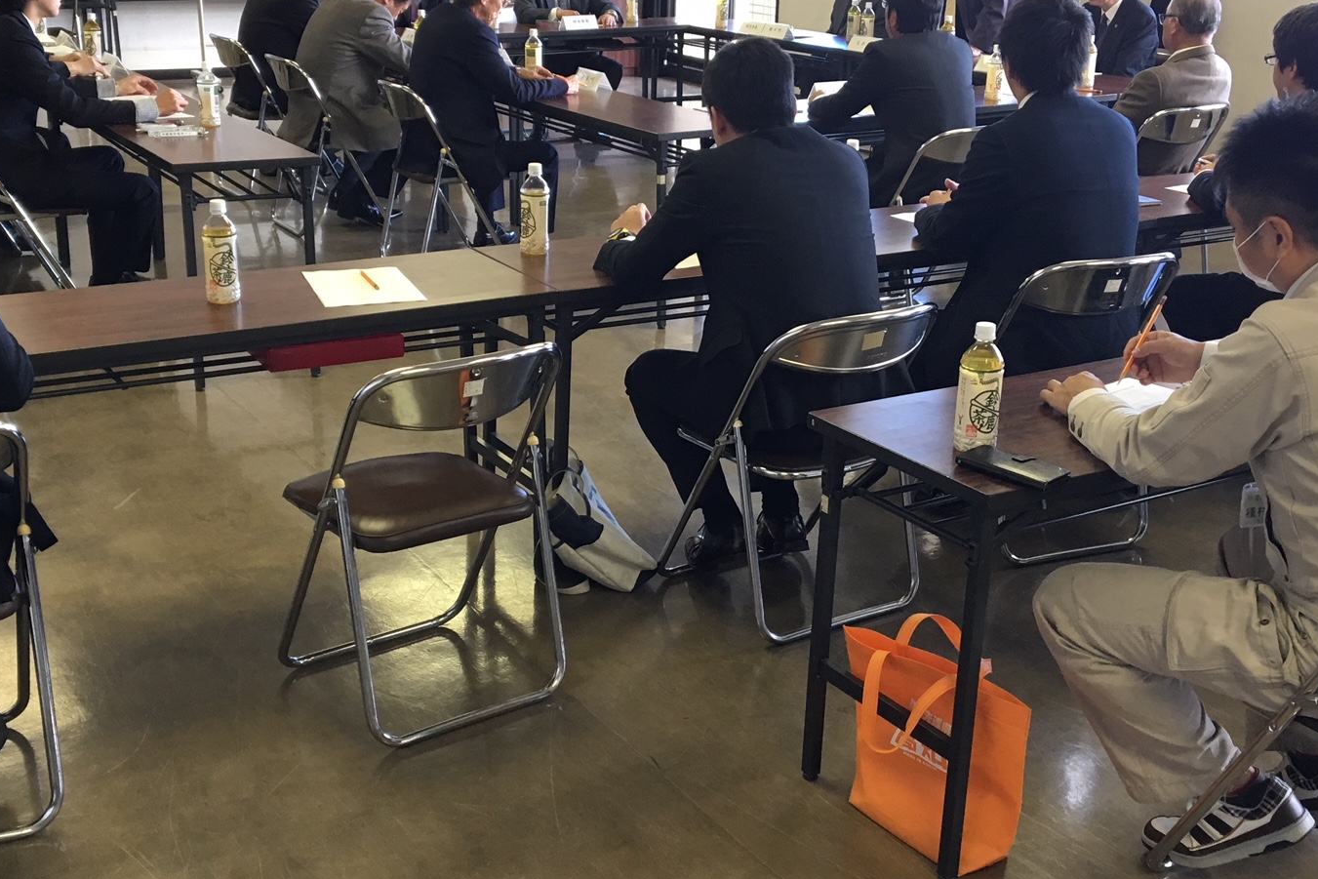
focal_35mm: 45
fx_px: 1648
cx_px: 626
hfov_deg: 43.6
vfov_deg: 29.9
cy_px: 449
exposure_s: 1/33
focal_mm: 4.15
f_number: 2.2
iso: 50
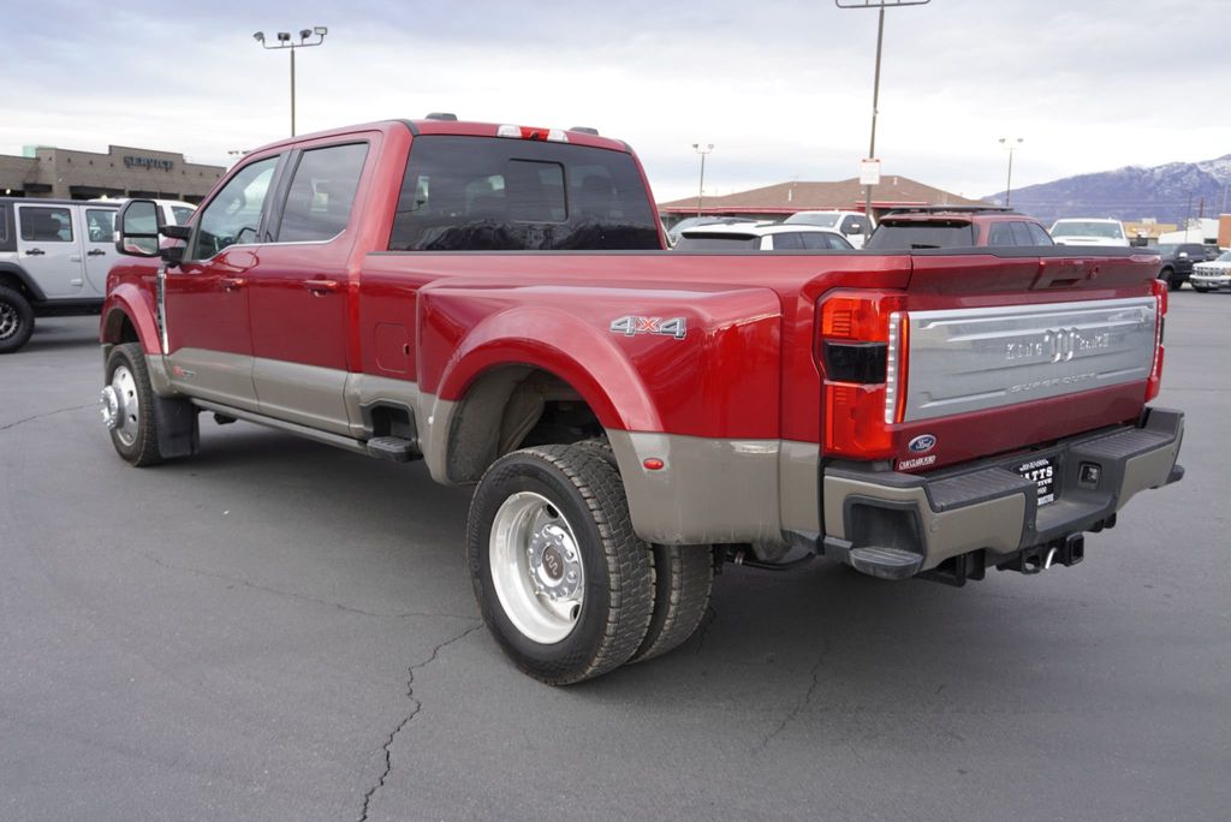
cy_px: 411
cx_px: 616
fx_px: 1078
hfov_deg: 59.5
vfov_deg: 41.8
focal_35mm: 32
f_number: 4
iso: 100
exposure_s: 1/60
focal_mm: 21
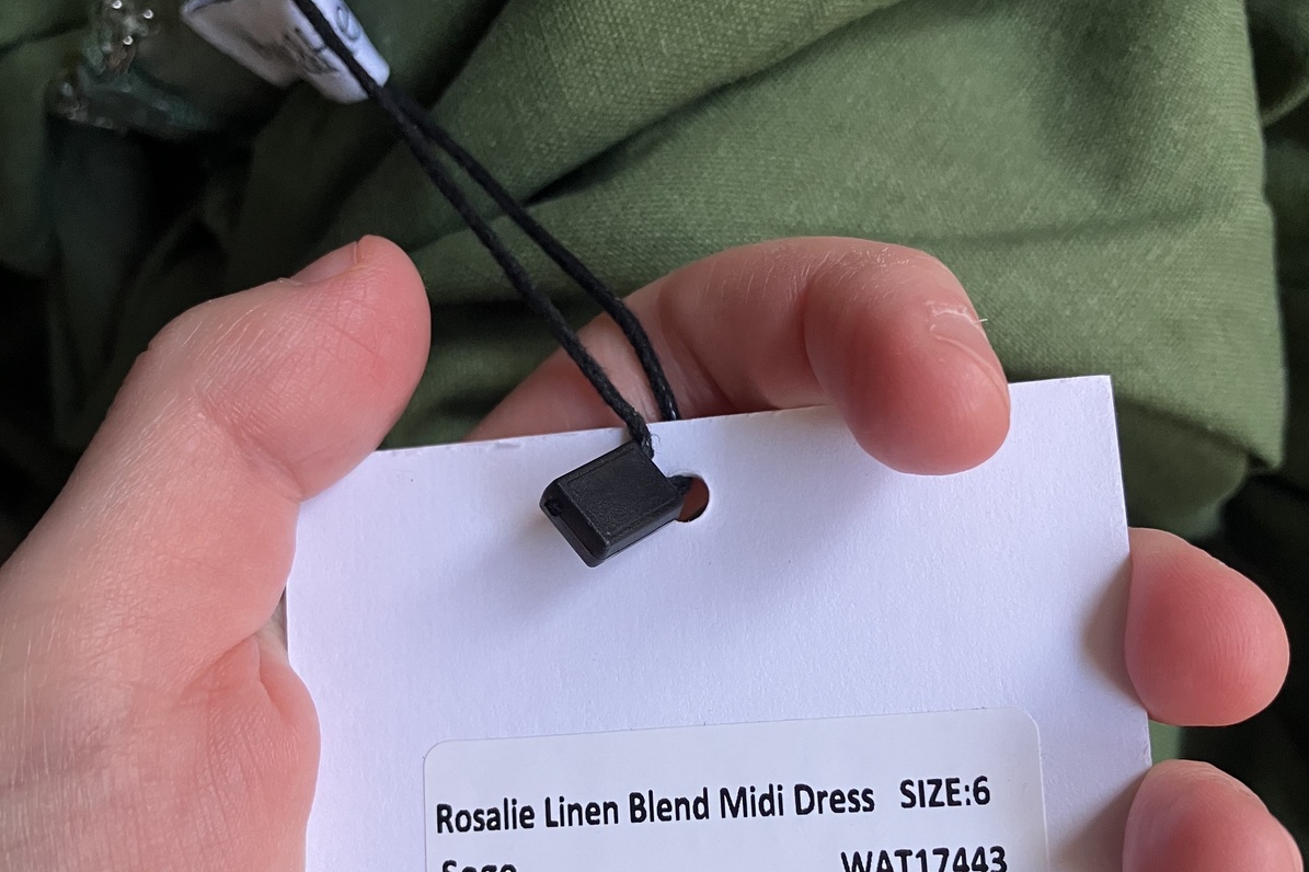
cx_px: 656
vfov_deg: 33.6
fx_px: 1418
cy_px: 645
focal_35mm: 39
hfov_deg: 49.6
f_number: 1.8
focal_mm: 3.99
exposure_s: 1/60
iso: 125
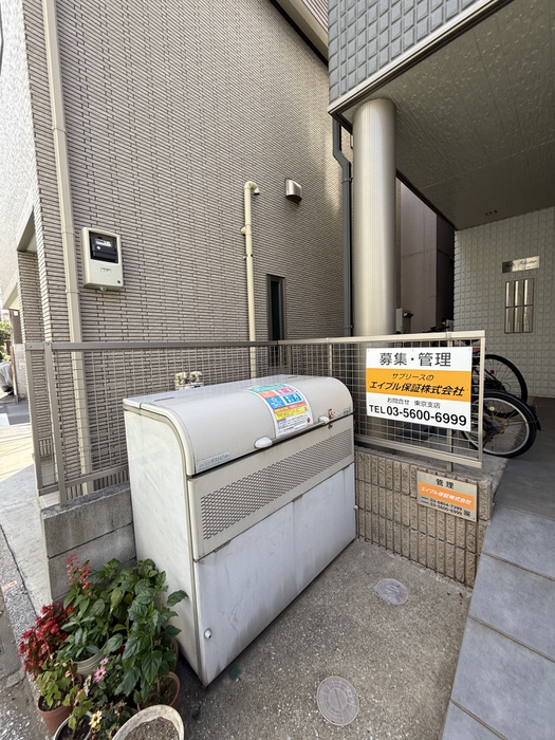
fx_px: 299
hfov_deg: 85.7
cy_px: 370
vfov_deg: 102.1
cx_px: 278
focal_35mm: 14
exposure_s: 1/254
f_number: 2.2
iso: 50
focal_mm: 2.22
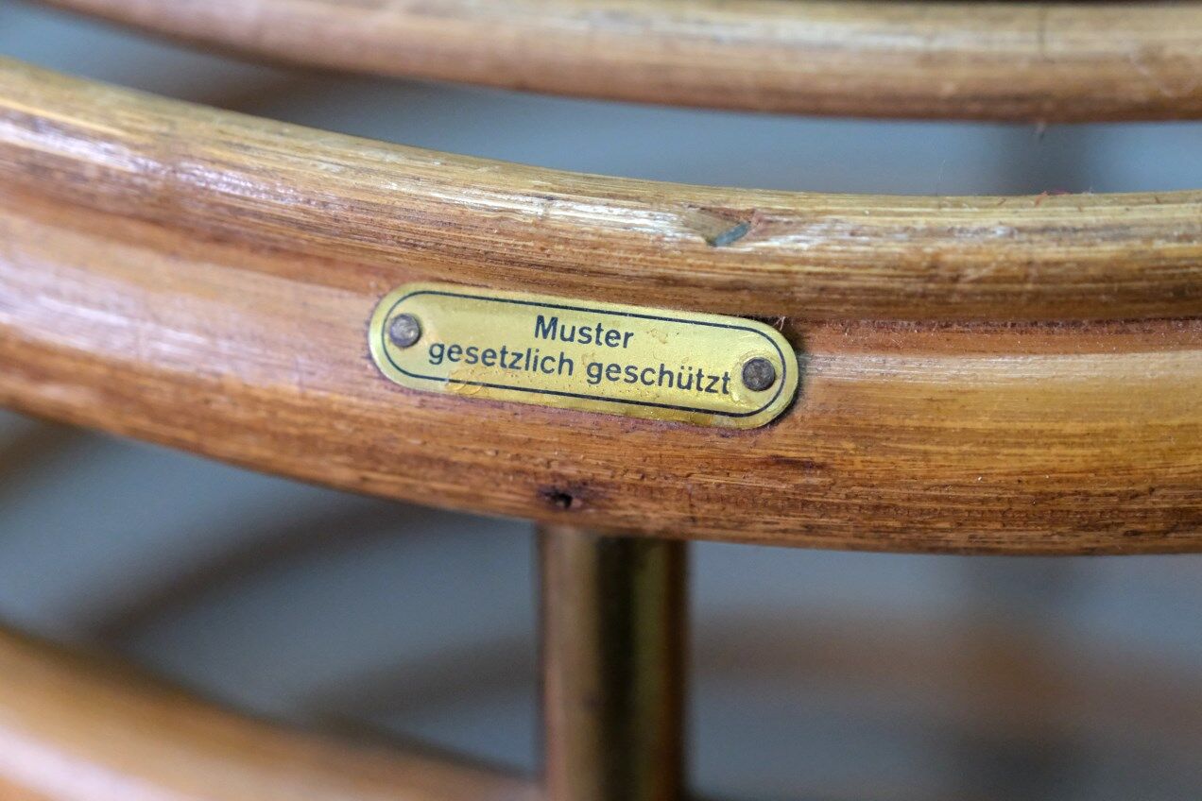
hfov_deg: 17.1
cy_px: 400
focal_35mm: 120
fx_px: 4006
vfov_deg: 11.4
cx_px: 601
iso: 6400
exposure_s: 1/105
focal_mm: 80
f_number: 4
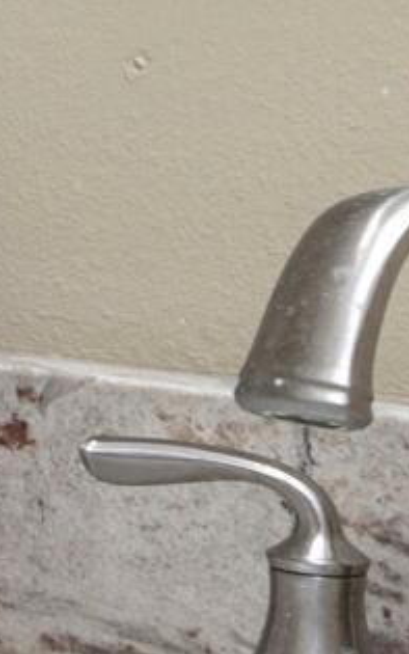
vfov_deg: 15.4
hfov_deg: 7.4
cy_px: 305
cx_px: -1119
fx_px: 2424
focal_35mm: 136
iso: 320
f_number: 9
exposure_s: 1/60
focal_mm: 14
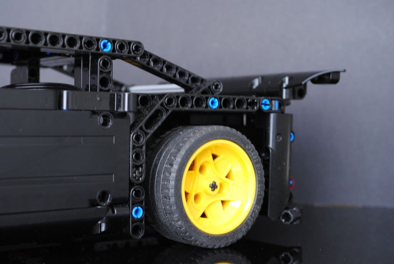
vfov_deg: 21.7
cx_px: 197
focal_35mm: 63
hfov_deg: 31.8
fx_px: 691
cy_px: 132
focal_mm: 42
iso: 400
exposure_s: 1/3
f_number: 7.1
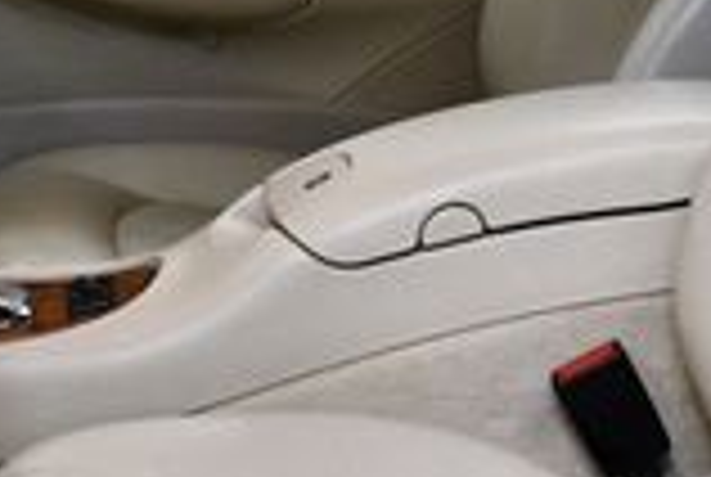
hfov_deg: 14.0
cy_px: 104
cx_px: 576
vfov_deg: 9.4
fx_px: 2889
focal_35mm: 146
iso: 800
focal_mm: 18
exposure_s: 1/200
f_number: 3.5
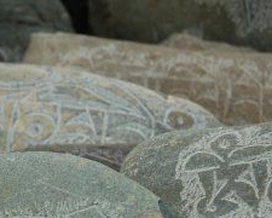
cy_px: 233
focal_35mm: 207
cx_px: -46
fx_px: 1666
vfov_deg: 7.4
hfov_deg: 9.2
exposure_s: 1/1250
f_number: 4.5
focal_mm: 46
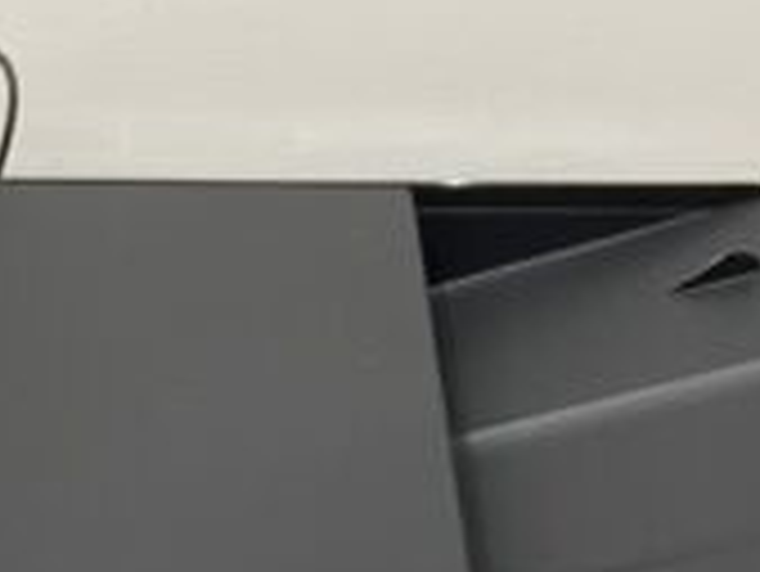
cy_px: 772
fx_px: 1736
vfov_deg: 17.4
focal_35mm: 79
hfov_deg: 24.6
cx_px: 279
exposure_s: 1/33
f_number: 1.8
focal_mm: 4.25
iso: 640
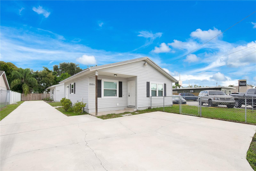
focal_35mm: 16
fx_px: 114
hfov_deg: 96.7
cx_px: 128
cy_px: 86
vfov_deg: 73.7
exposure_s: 1/125
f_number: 9
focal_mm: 16
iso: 100
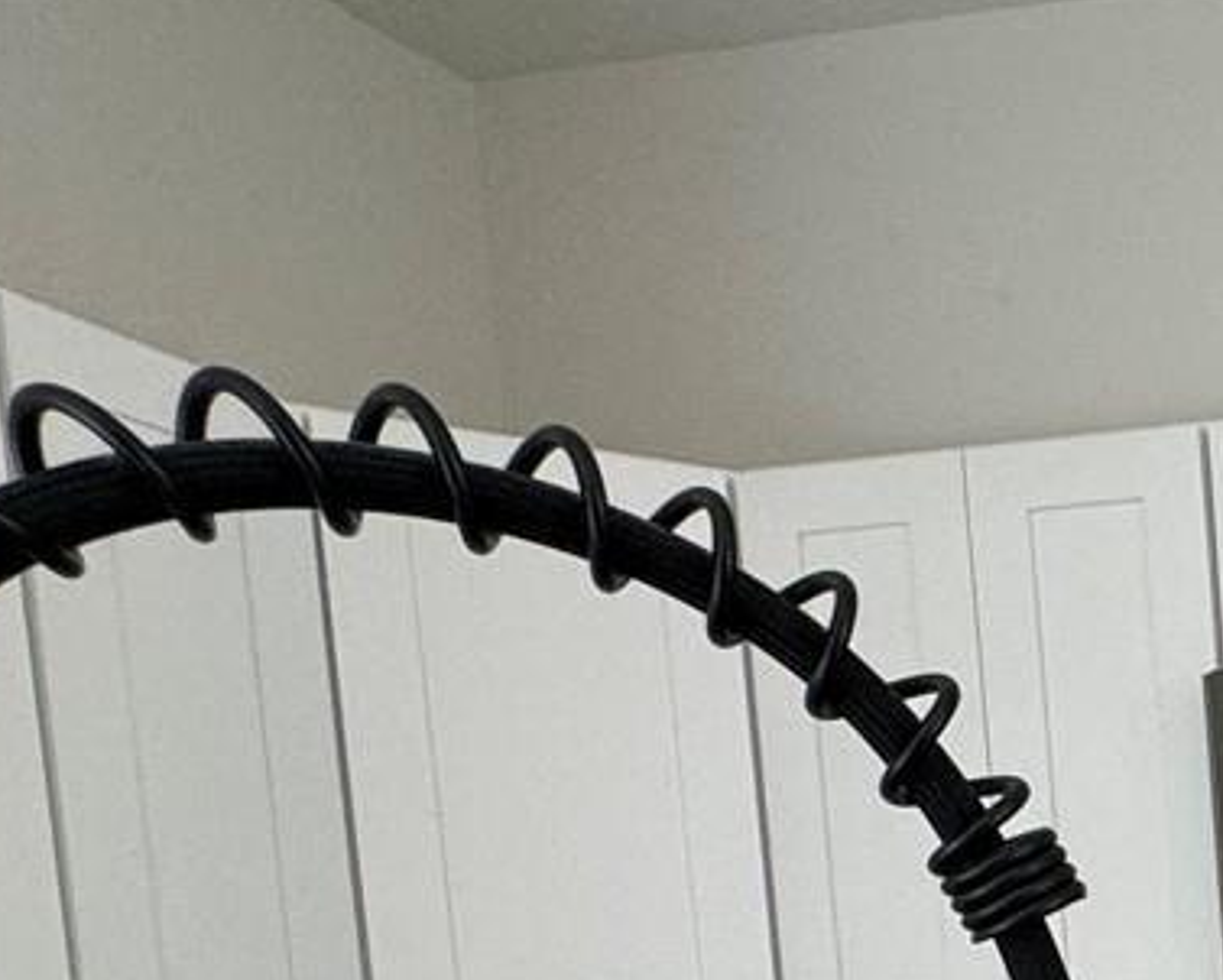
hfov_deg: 23.0
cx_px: 2031
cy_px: 1405
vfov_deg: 22.3
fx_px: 2100
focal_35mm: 58
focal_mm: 2.22
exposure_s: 1/120
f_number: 2.2
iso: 125
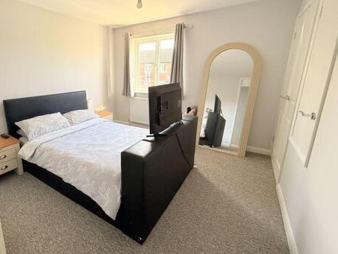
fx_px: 176
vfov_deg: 71.4
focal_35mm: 18
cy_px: 115
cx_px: 125
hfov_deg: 85.9
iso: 200
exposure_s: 1/99
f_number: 2.2
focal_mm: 2.22
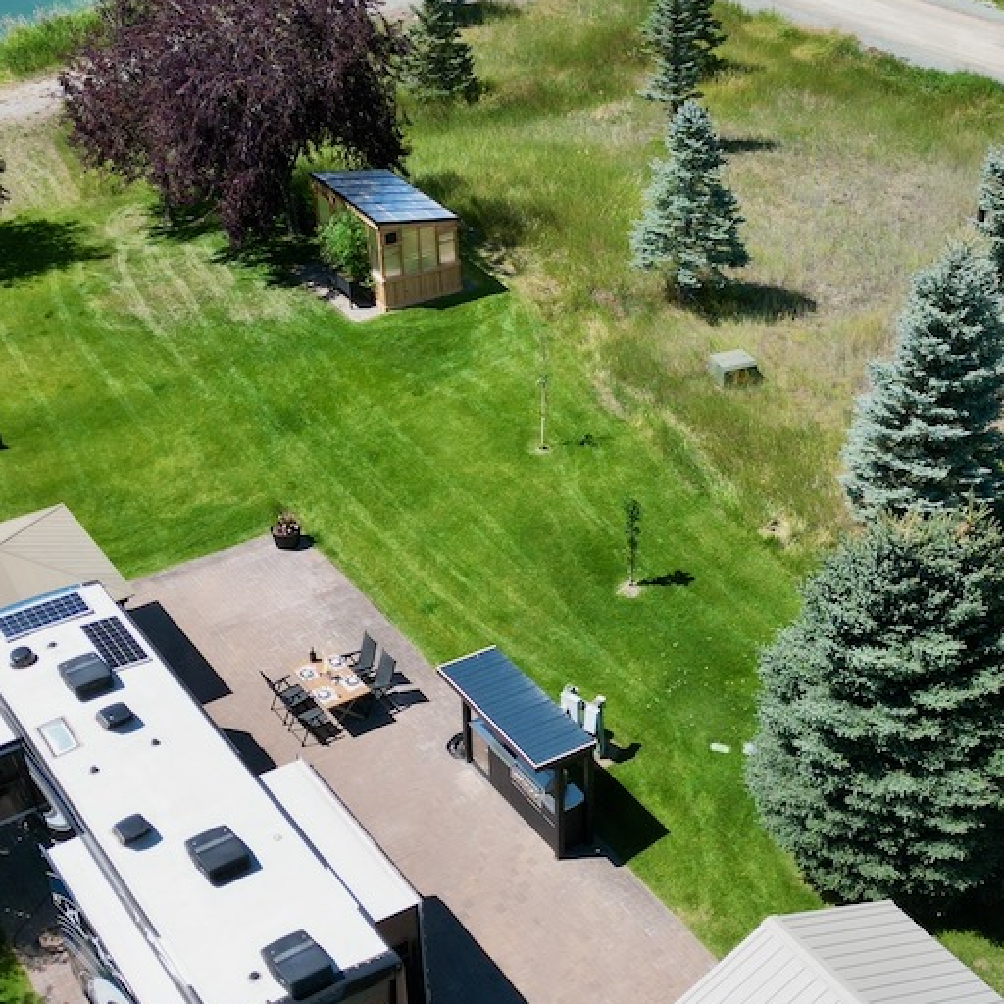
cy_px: 592
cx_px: 549
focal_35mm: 53
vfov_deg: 32.1
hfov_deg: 32.2
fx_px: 1739
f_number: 1.7
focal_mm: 6.72
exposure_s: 1/2500
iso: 140
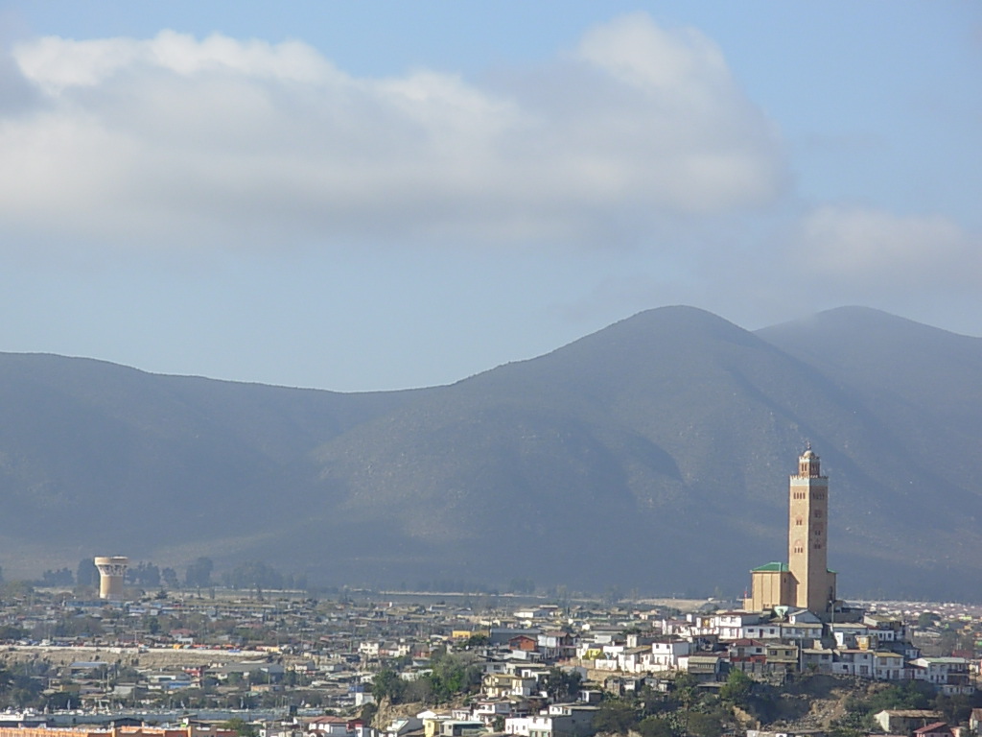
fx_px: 5390
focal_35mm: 190
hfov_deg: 10.4
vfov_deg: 7.8
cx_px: 491
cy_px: 368
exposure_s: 1/470
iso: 50
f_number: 5
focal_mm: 31.4
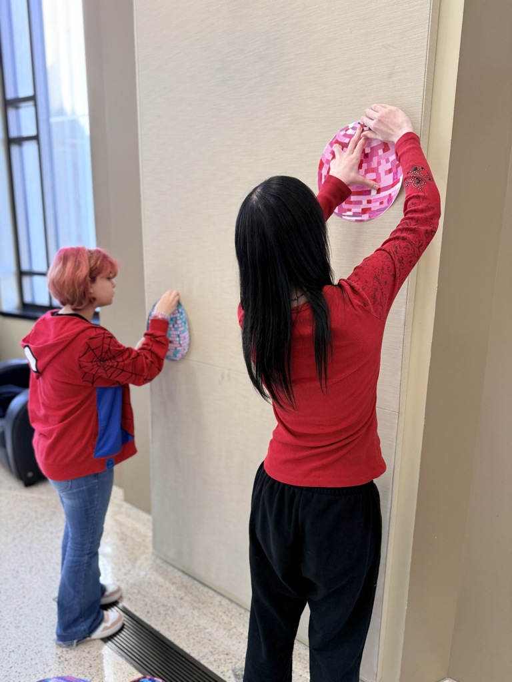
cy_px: 341
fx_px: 473
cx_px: 256
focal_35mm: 24
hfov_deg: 56.8
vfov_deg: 71.6
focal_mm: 6.76
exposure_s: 1/120
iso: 200
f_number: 1.78
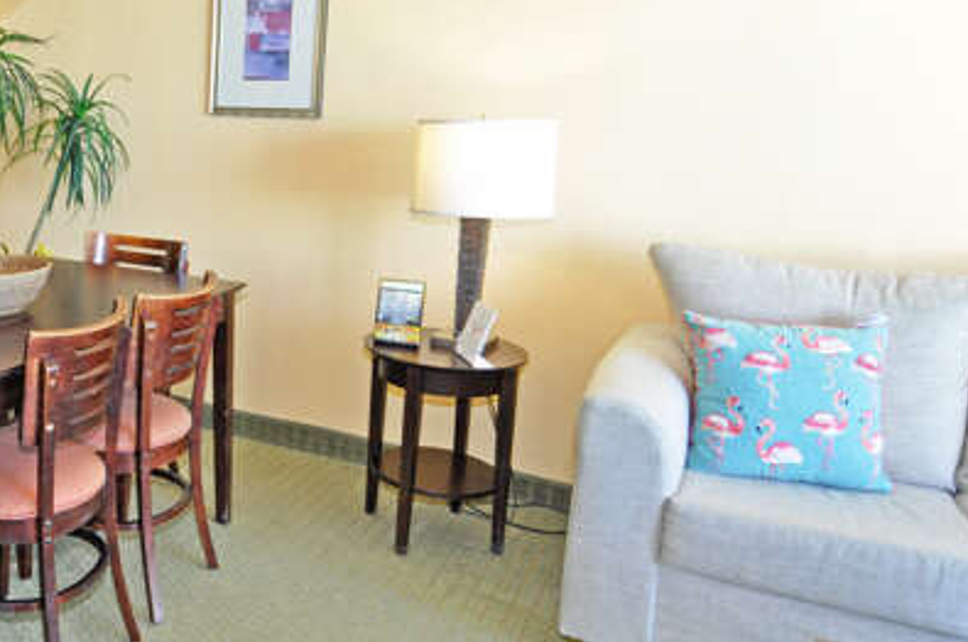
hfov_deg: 49.2
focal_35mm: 35
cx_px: 113
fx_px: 940
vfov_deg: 37.6
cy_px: 267
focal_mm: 12
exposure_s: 1/80
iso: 400
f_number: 4.5
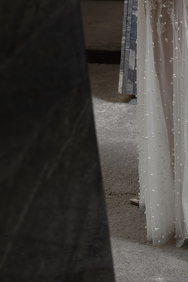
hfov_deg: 14.1
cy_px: -53
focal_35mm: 95
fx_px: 744
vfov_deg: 20.2
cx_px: 206
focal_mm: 35
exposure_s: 1/320
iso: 500
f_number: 3.2
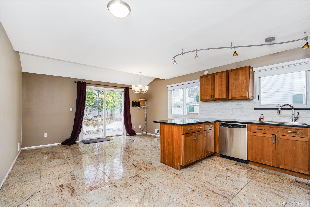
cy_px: 104
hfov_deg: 96.7
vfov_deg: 73.7
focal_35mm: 16
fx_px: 138
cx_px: 155
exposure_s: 1/50
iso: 50
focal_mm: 16
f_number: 5
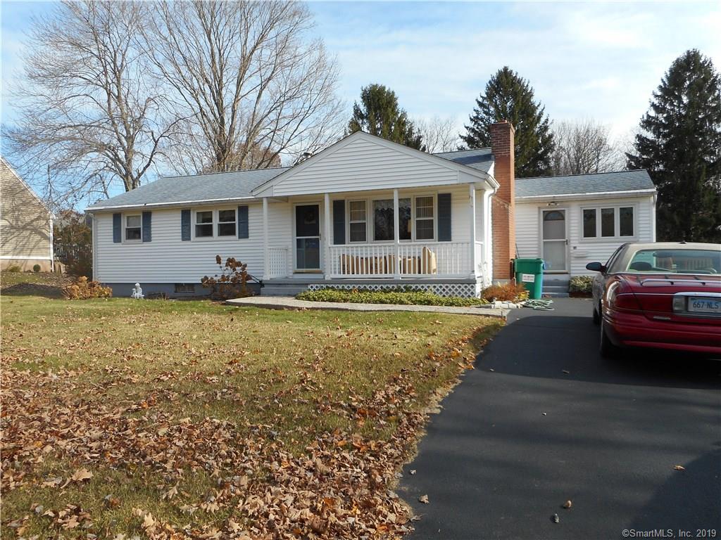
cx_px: 360
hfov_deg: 69.4
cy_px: 270
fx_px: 521
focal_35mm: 25
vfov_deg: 54.9
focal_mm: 4.5
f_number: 3.7
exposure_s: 1/400
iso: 80
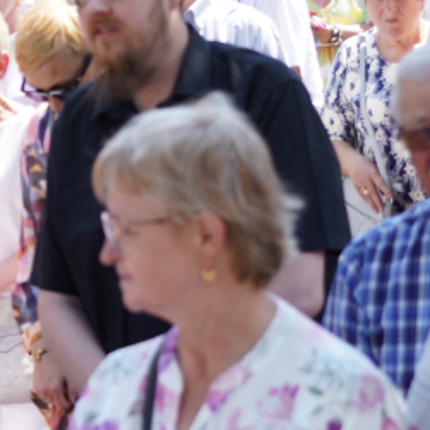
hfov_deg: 9.2
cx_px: 19
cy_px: 158
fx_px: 2656
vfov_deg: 9.3
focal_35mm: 189
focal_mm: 43
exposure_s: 1/250
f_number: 4
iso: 100
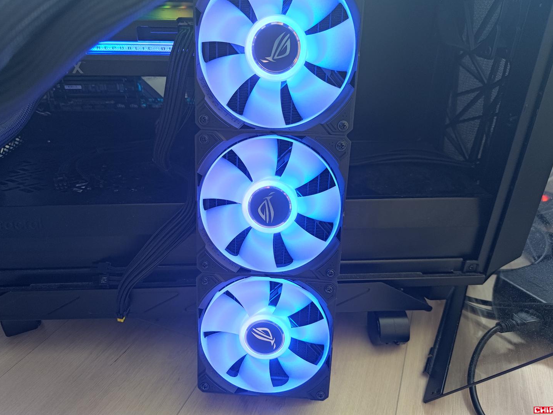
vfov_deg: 54.9
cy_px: 203
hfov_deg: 69.4
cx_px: 273
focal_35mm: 25
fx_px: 399
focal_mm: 6.78
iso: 602
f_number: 1.85
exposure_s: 1/18
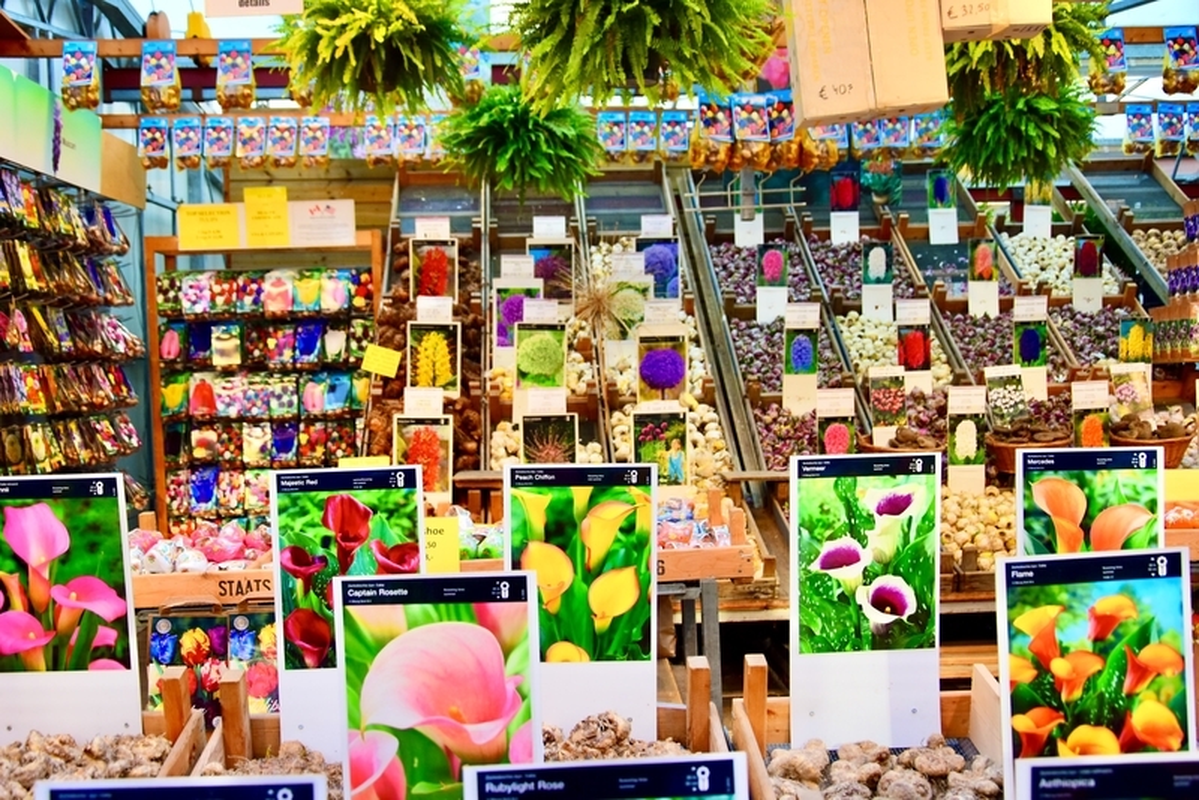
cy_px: 400
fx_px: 1299
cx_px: 600
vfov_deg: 34.2
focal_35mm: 39
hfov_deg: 49.5
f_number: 4.5
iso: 400
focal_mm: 26
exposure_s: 1/80
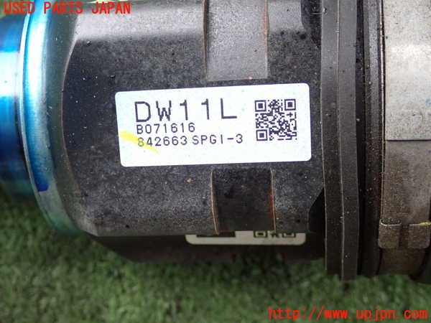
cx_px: 216
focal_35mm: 58
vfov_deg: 25.2
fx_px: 722
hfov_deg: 33.2
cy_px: 162
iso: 640
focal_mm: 10.35
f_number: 3.5
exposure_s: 1/125
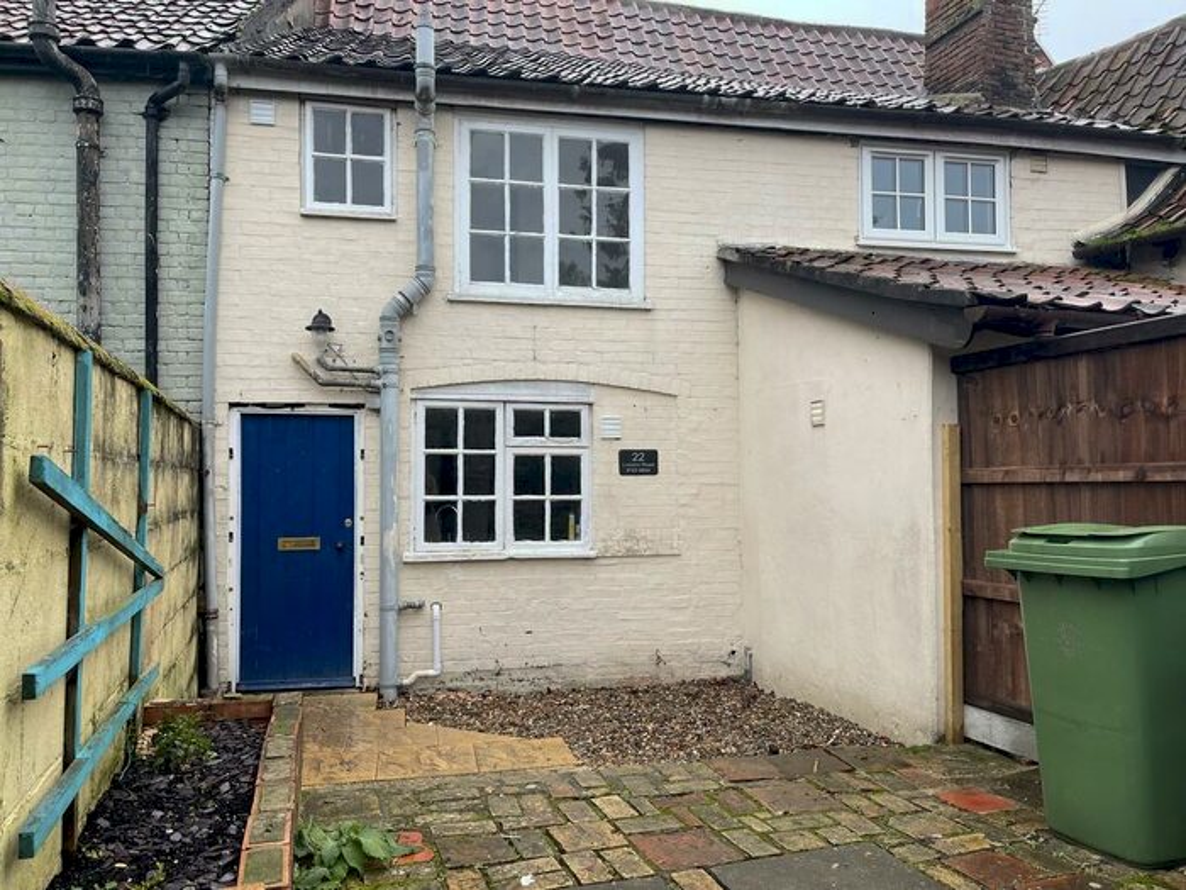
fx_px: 891
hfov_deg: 67.3
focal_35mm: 26
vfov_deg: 53.1
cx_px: 593
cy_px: 445
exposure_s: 1/219
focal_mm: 5.1
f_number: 1.6
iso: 32
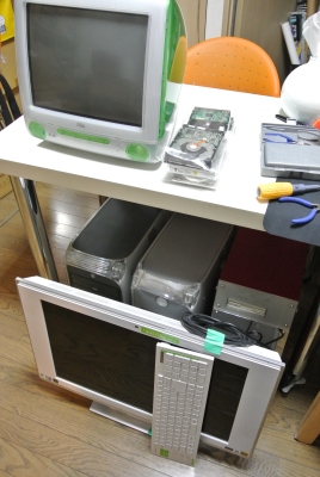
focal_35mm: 31
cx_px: 160
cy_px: 238
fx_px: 412
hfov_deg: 42.5
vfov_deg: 60.2
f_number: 3.8
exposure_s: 1/30
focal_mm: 11.8
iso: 1000
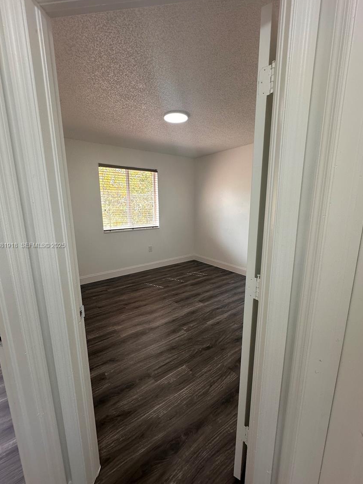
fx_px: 210
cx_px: 179
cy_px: 246
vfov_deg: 98.2
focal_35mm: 15
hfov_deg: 81.7
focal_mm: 2.22
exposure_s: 1/99
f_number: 2.2
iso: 50
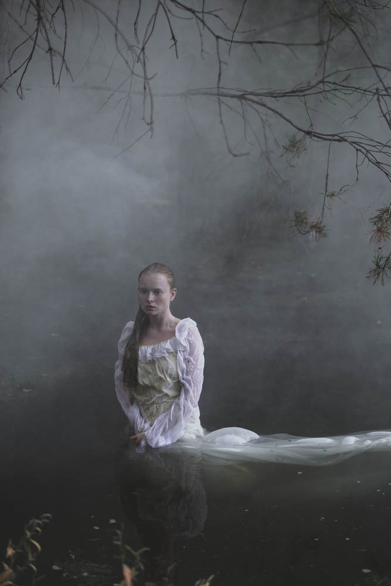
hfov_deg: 16.3
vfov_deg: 24.2
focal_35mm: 84
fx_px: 1368
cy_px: 293
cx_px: 196
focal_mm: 56
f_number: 1.4
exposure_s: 1/125
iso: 400
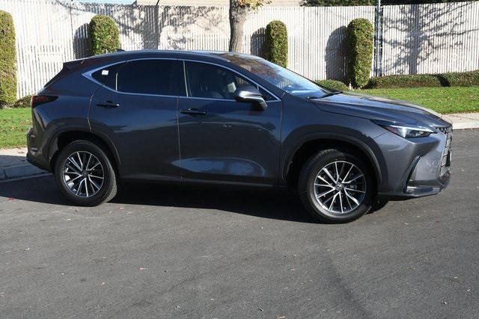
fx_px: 679
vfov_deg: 26.5
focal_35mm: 51
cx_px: 240
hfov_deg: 38.9
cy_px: 160
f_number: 13
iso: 1250
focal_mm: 34
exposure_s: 1/640
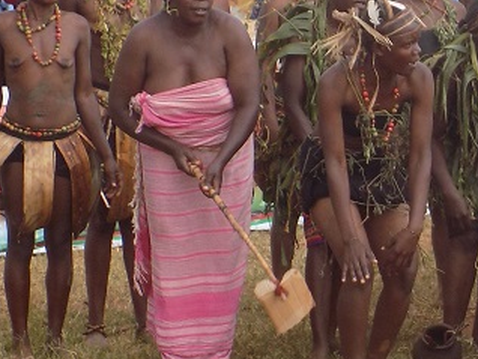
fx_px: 2639
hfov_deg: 10.1
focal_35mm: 191
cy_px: 139
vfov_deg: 7.8
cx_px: 620
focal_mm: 10.5
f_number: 4
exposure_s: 1/250
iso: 80
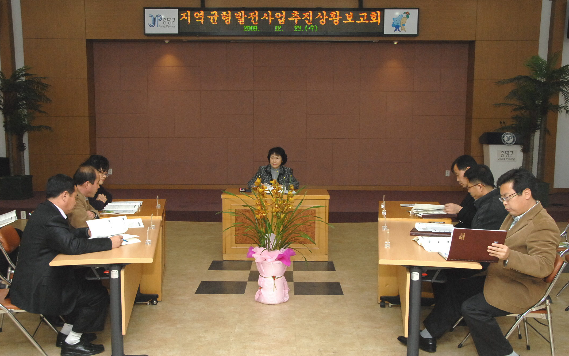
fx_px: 620
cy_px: 177
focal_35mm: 40
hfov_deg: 49.3
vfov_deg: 32.0
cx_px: 284
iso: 800
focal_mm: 26
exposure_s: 1/60
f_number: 6.7
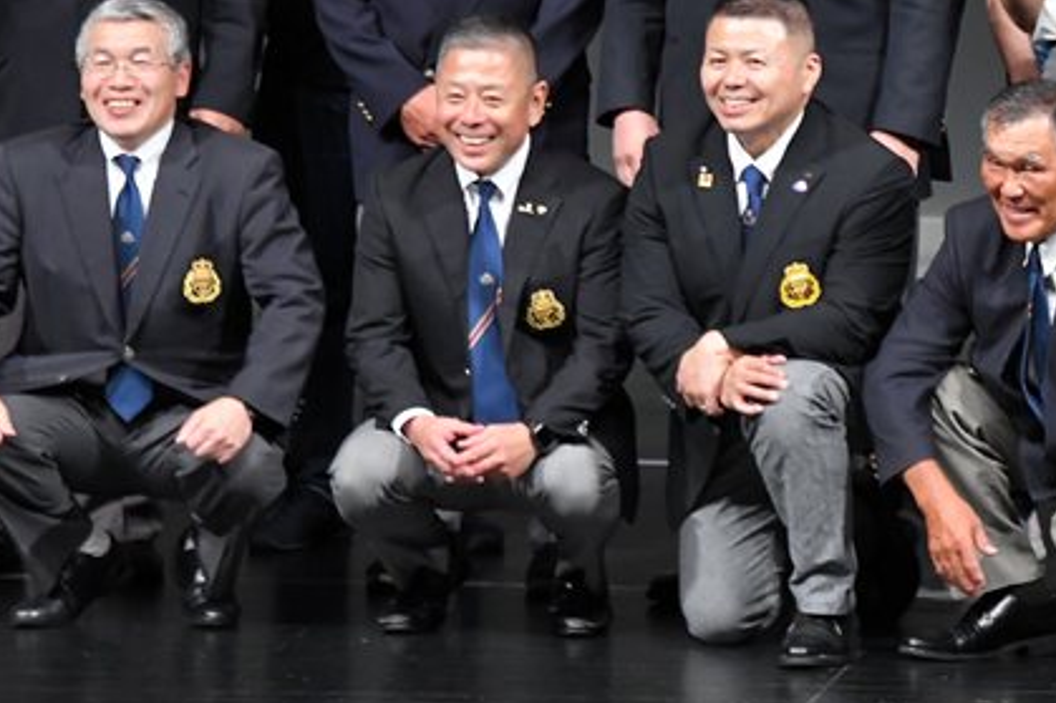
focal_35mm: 499
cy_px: 118
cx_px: 956
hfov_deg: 4.1
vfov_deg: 2.8
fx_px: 14631
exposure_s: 1/400
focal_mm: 180
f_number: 5.6
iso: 4000
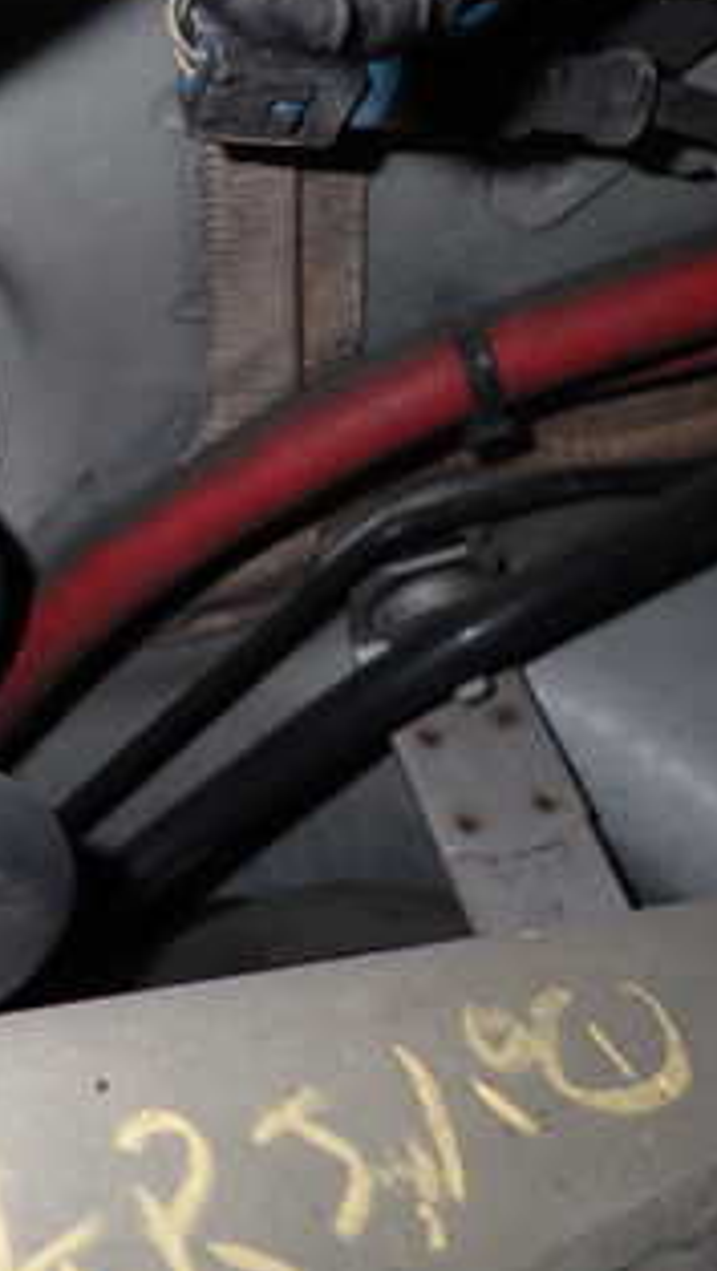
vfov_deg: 39.8
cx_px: -231
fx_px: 1755
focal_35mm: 52
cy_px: 559
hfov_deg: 20.9
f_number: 5.6
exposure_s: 1/30
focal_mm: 4.5
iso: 200
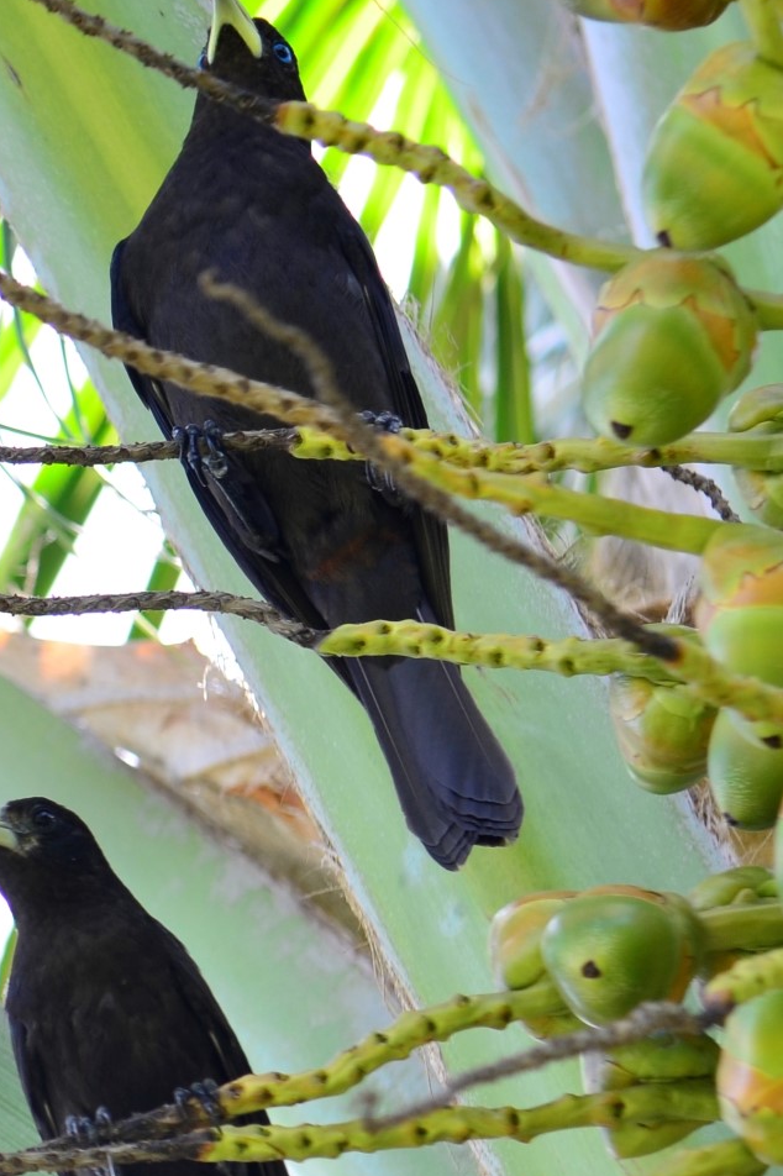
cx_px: 284
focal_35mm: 332
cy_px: 691
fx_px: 10839
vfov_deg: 6.2
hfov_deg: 4.1
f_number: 4.8
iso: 200
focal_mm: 130
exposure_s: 1/160
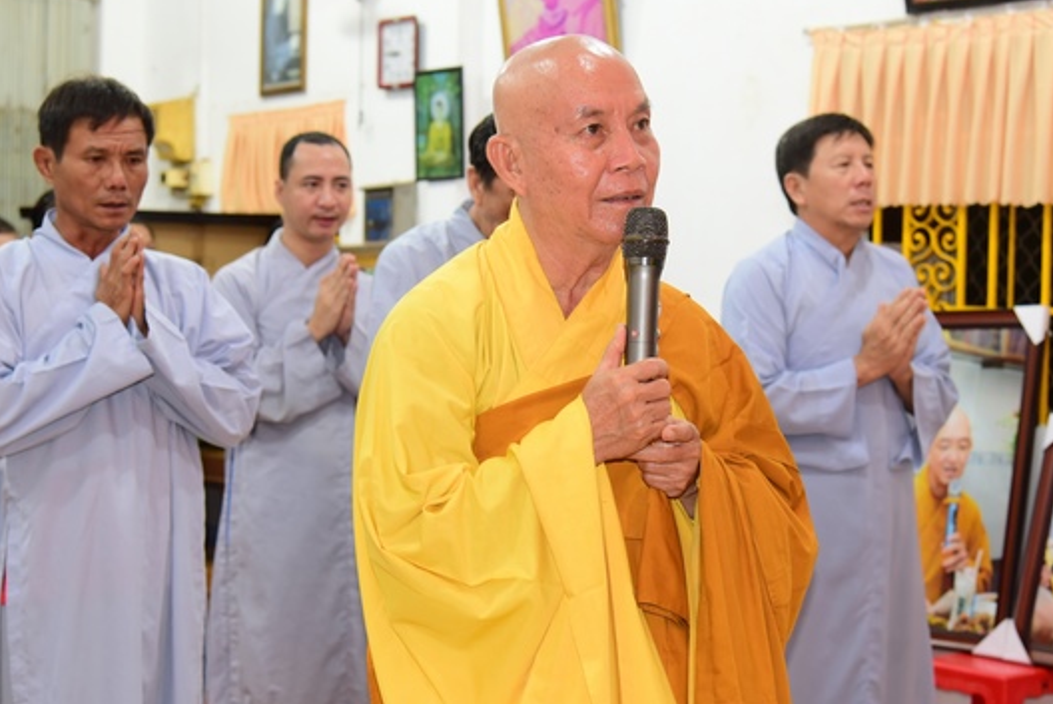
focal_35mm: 64
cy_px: 341
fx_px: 1873
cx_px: 548
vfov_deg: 21.3
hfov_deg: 31.4
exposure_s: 1/40
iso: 1000
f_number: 4.5
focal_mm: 52
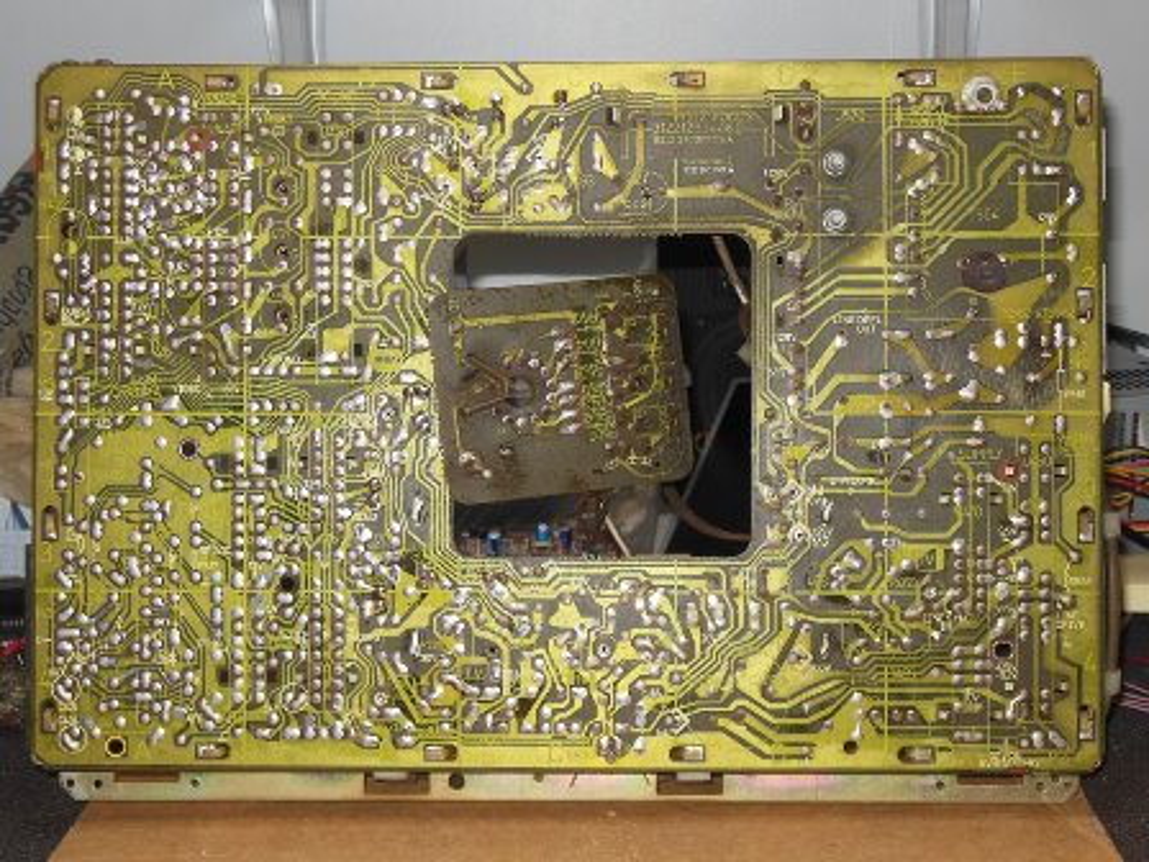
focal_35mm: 50
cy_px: 431
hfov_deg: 38.2
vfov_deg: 29.1
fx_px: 1660
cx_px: 574
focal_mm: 8.9
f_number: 4
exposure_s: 1/60
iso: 200
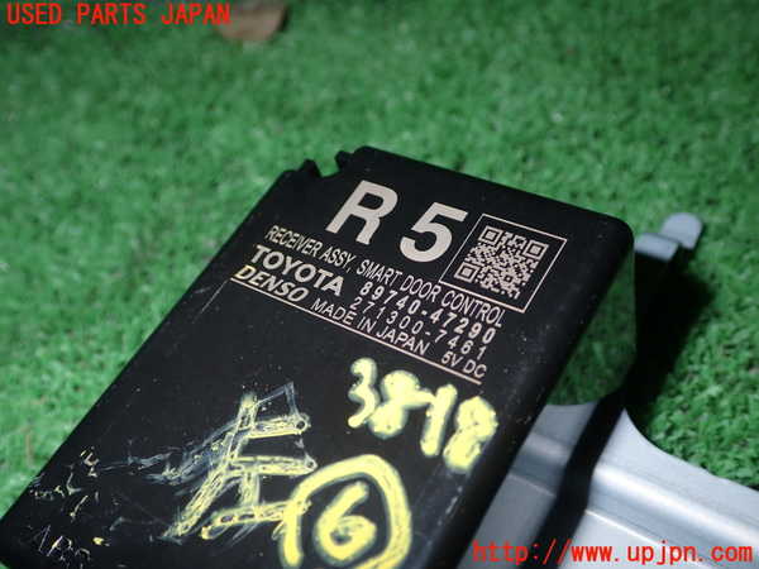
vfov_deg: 37.7
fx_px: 833
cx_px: 380
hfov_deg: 49.0
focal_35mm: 38
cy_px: 284
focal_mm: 6.83
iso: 200
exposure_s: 1/40
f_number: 8
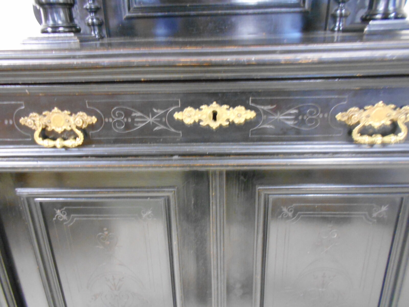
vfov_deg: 53.1
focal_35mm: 26
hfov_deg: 67.3
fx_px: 307
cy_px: 154
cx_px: 204
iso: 800
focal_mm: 4.6
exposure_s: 1/4
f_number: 3.2
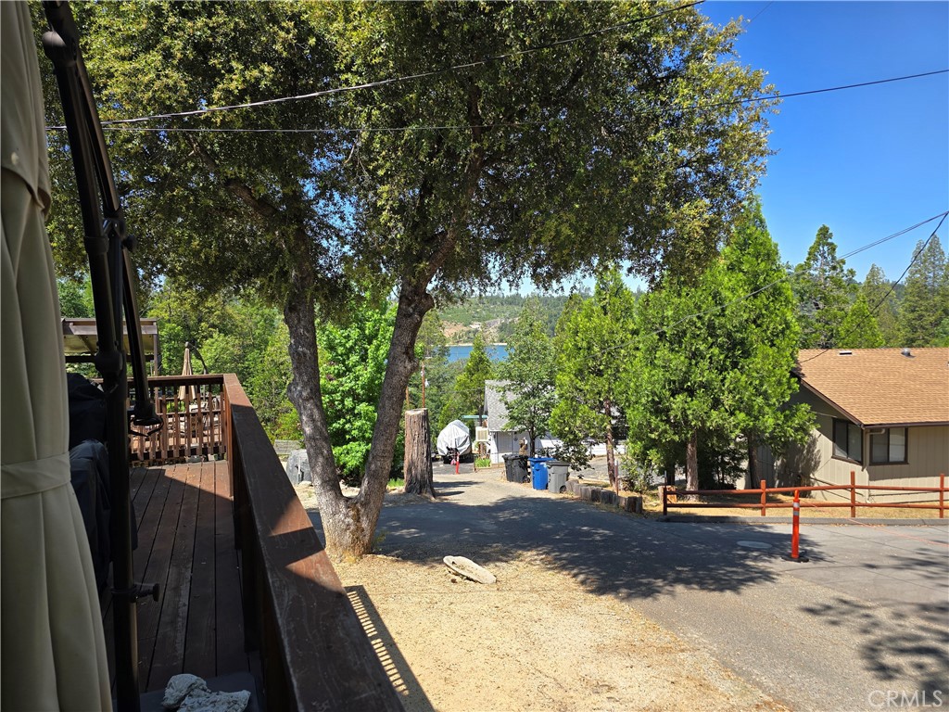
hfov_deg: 73.9
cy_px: 356
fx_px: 631
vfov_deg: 58.9
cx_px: 474
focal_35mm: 23
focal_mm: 6.3
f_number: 1.7
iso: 12
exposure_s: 1/410
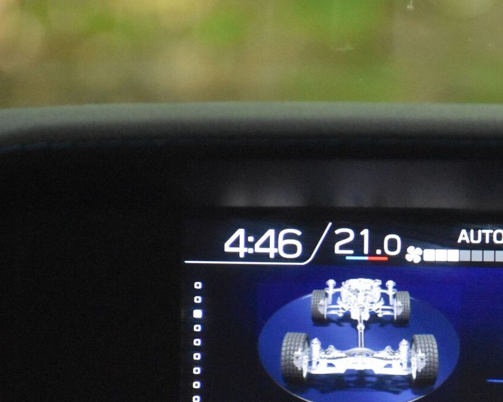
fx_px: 6713
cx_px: 486
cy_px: 297
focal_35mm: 451
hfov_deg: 4.3
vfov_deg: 3.4
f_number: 5.6
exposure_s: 1/125
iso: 5600
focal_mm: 140
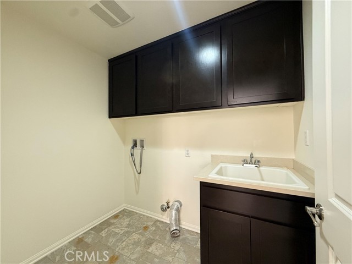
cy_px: 132
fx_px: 142
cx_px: 176
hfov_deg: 102.1
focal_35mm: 14
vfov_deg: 85.7
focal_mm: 2.22
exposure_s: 1/60
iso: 500
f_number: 2.2
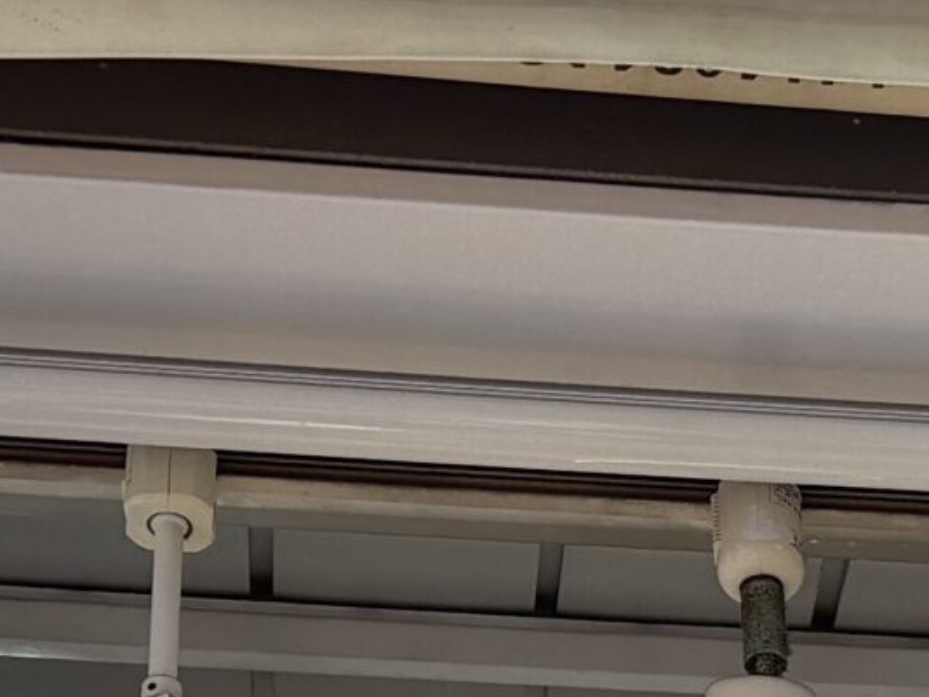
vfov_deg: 12.3
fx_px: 3088
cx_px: 899
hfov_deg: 16.8
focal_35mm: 115
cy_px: 1059
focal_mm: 6.76
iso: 100
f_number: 1.78
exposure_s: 1/627
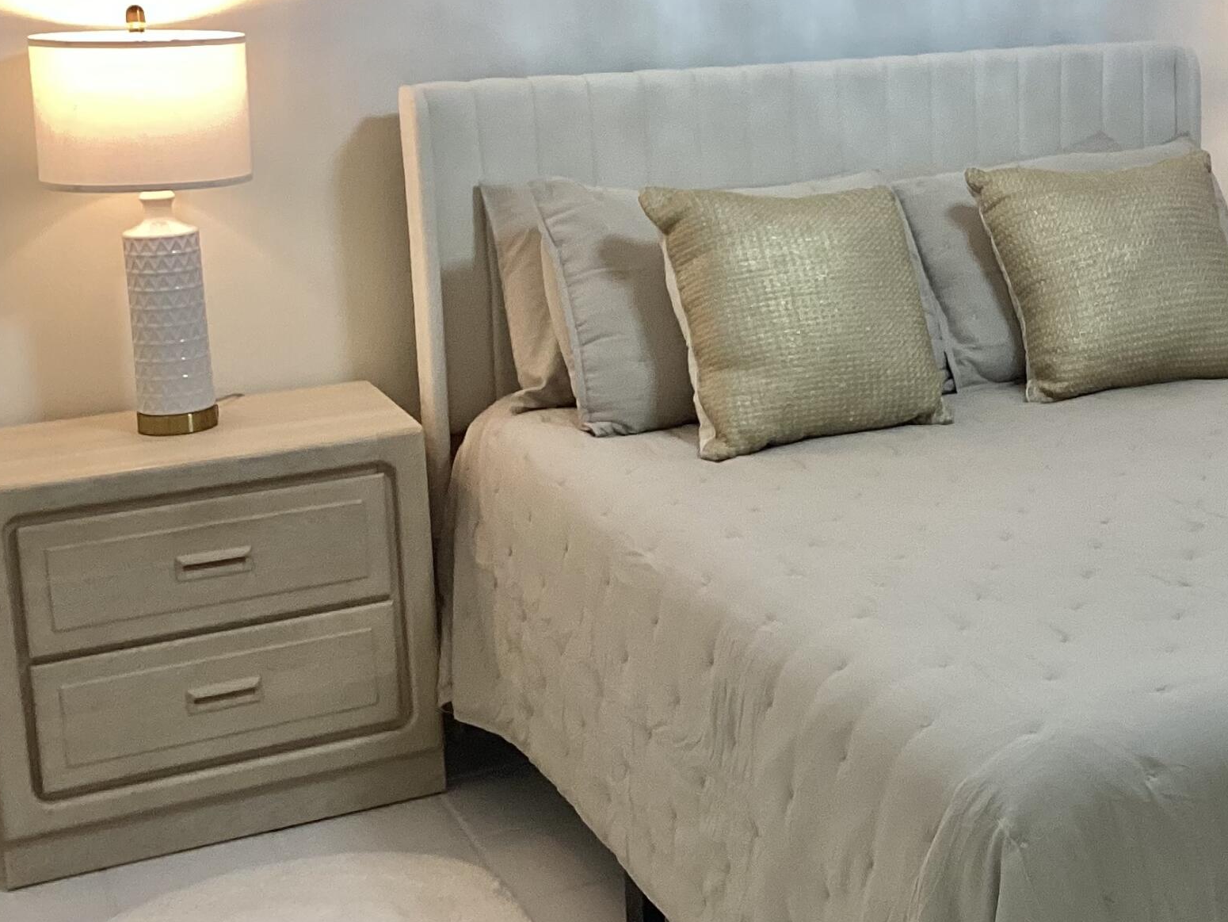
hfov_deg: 31.0
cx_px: 1053
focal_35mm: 60
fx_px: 2129
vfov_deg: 24.2
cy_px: 262
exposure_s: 1/60
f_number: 2.4
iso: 100
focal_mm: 3.3
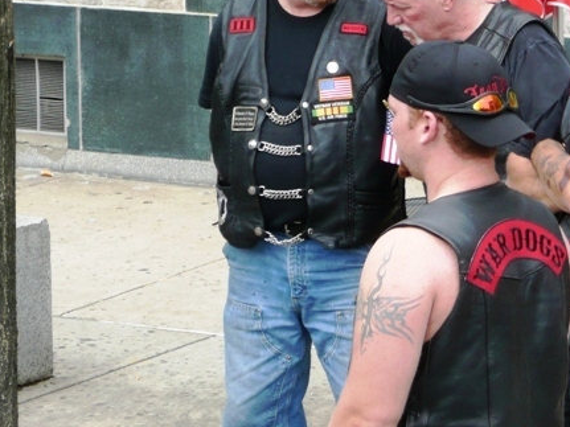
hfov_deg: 8.9
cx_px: 505
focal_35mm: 221
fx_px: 3638
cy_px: 200
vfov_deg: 6.7
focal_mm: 19.5
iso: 100
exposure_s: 1/125
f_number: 4.7
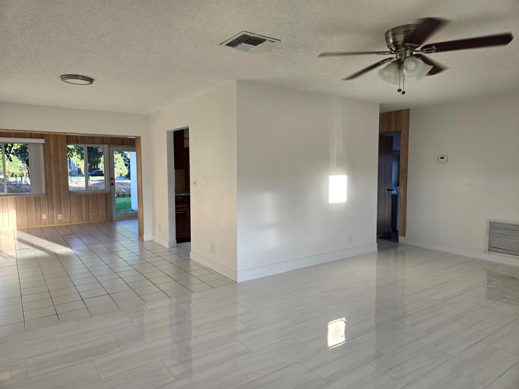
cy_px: 194
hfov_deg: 73.9
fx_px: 345
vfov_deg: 58.9
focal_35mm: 23
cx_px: 260
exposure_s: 1/120
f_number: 1.8
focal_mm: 5.4
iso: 64
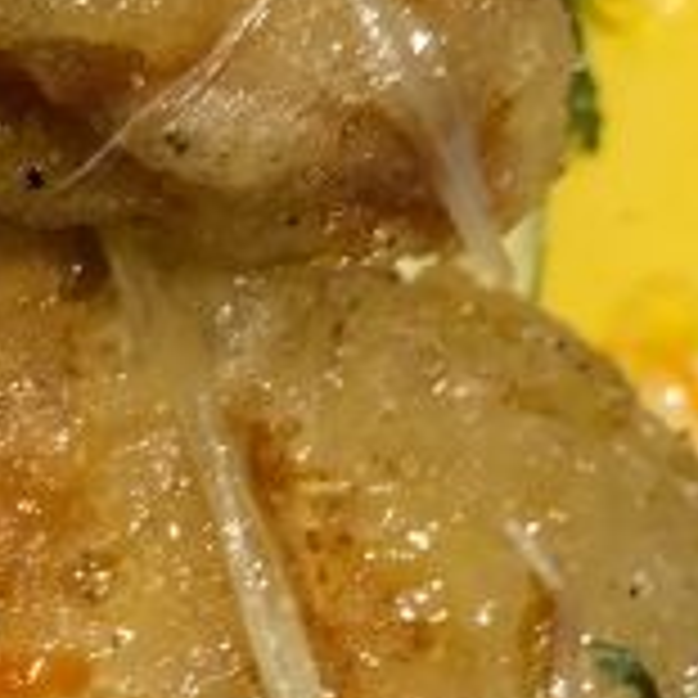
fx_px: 2555
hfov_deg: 15.2
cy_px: 545
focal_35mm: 112
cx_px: -61
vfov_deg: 15.5
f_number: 1.8
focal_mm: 3.99
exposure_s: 1/100
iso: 32
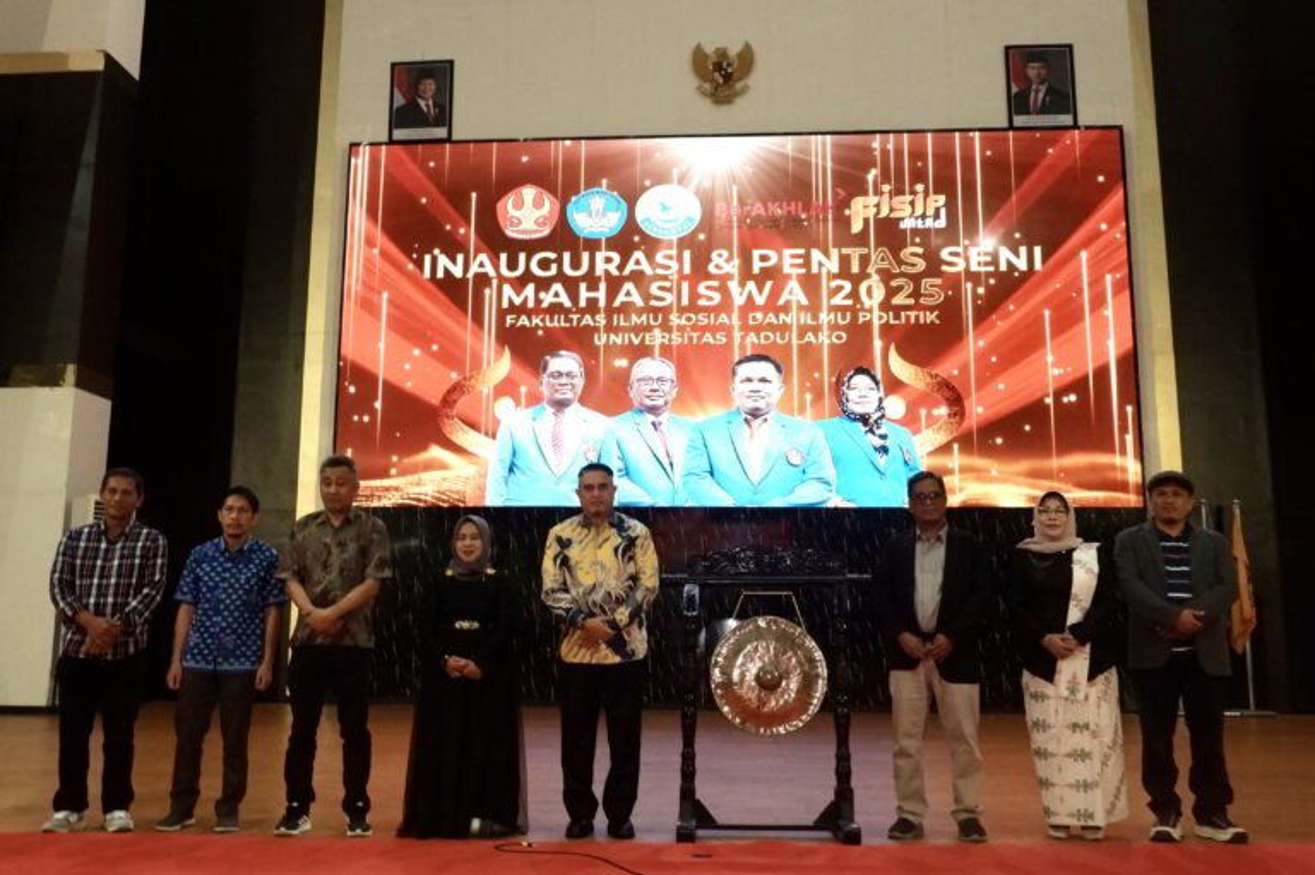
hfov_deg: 73.8
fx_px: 876
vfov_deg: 53.1
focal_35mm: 24
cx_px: 658
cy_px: 438
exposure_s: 1/40
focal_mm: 16.1
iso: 3200
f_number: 8
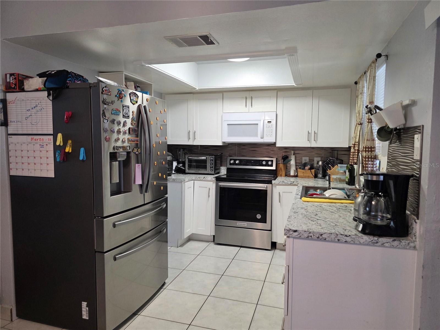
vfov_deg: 58.9
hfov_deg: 73.9
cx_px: 220
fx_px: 292
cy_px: 165
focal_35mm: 23
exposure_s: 1/120
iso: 250
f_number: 1.7
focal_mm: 6.3
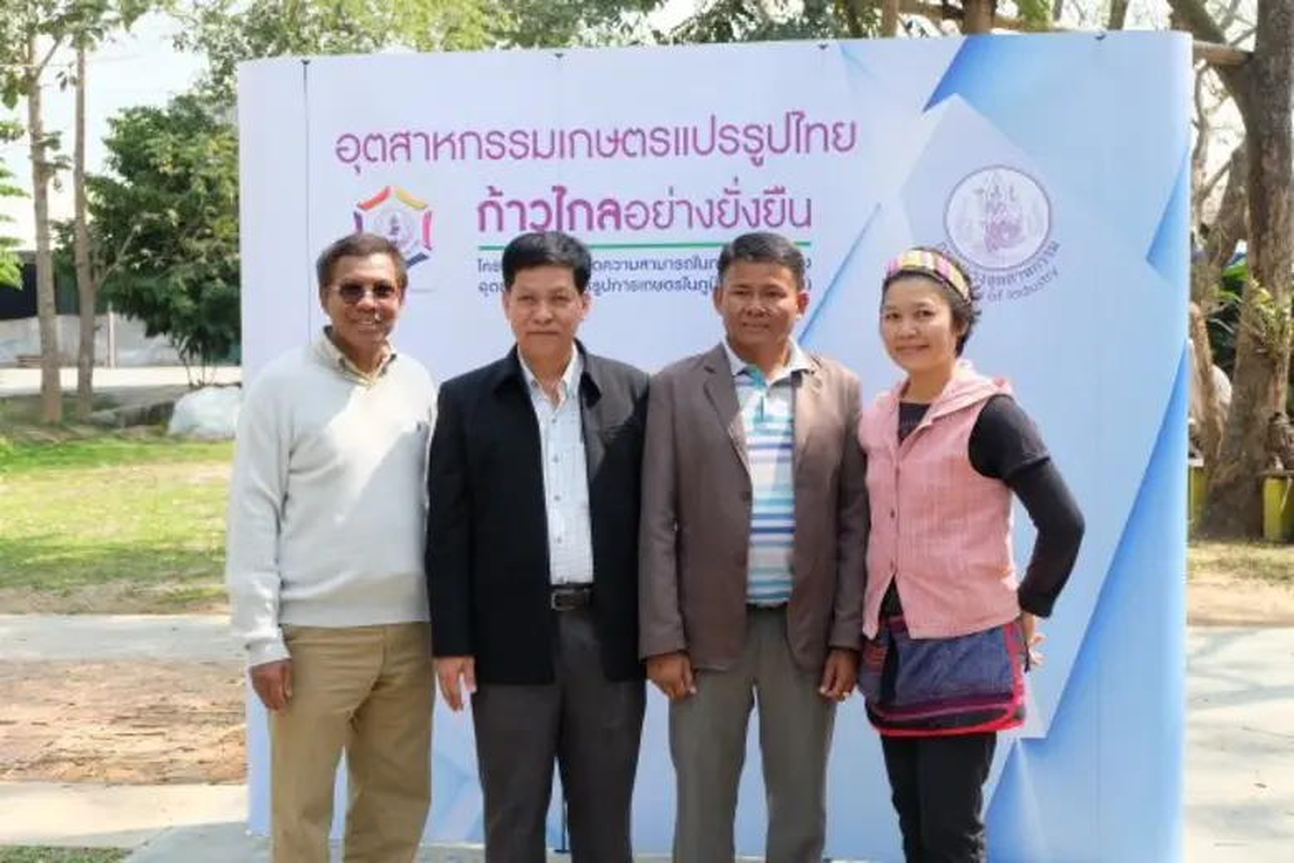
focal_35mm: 47
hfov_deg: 41.9
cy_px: 432
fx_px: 1689
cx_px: 647
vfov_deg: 28.6
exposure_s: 1/350
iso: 400
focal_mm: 31
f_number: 4.7
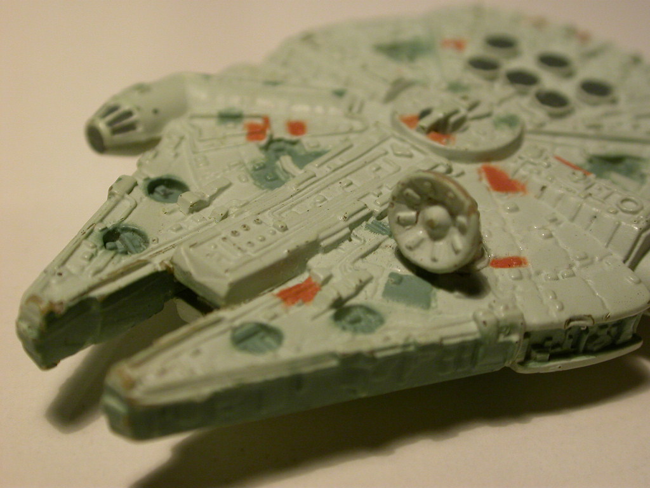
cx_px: 325
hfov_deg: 27.0
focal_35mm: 72
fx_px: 1352
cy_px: 244
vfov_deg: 20.4
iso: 100
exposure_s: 1/142
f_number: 4.3
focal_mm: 14.9
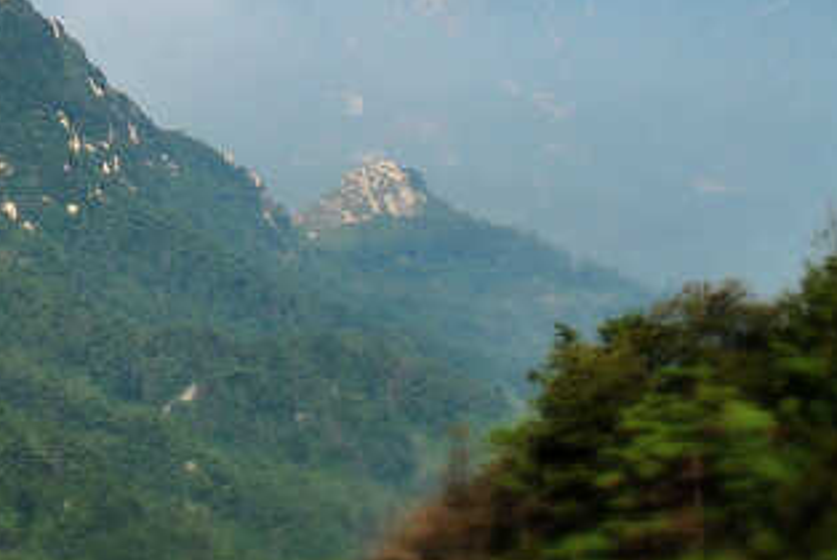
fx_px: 4206
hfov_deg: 11.1
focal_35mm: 181
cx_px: -224
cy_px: -151
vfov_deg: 7.5
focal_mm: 35
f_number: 10
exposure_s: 1/250
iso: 100
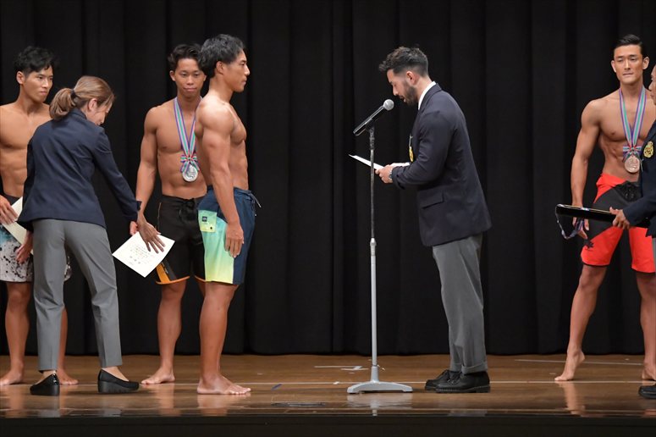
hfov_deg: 10.2
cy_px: 218
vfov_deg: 6.8
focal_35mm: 202
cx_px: 328
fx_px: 3679
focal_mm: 135
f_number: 5.6
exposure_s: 1/400
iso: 6400
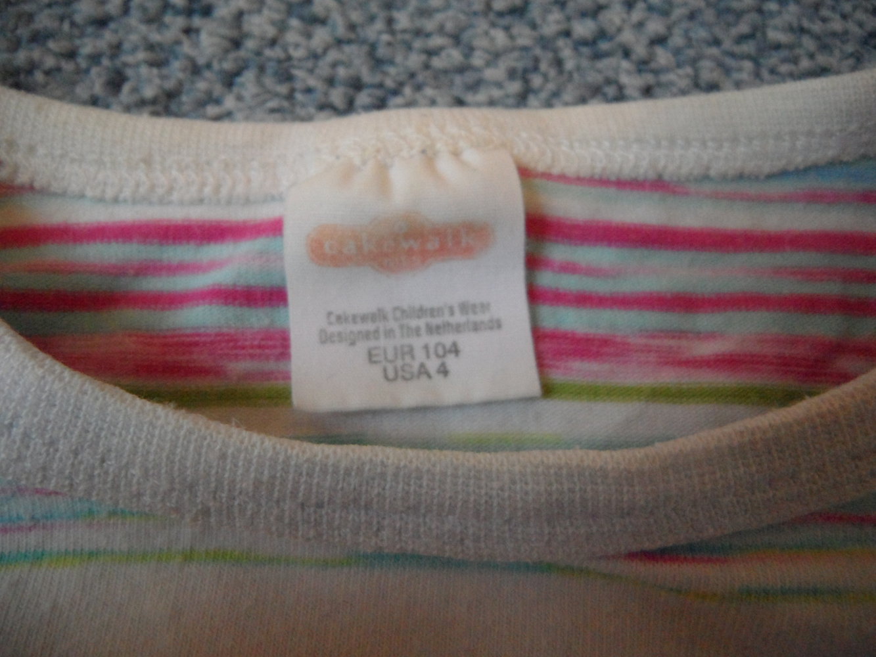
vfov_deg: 56.8
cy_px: 328
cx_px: 438
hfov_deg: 71.6
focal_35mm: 24
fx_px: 607
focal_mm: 4.1
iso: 400
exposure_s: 1/20
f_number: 2.9
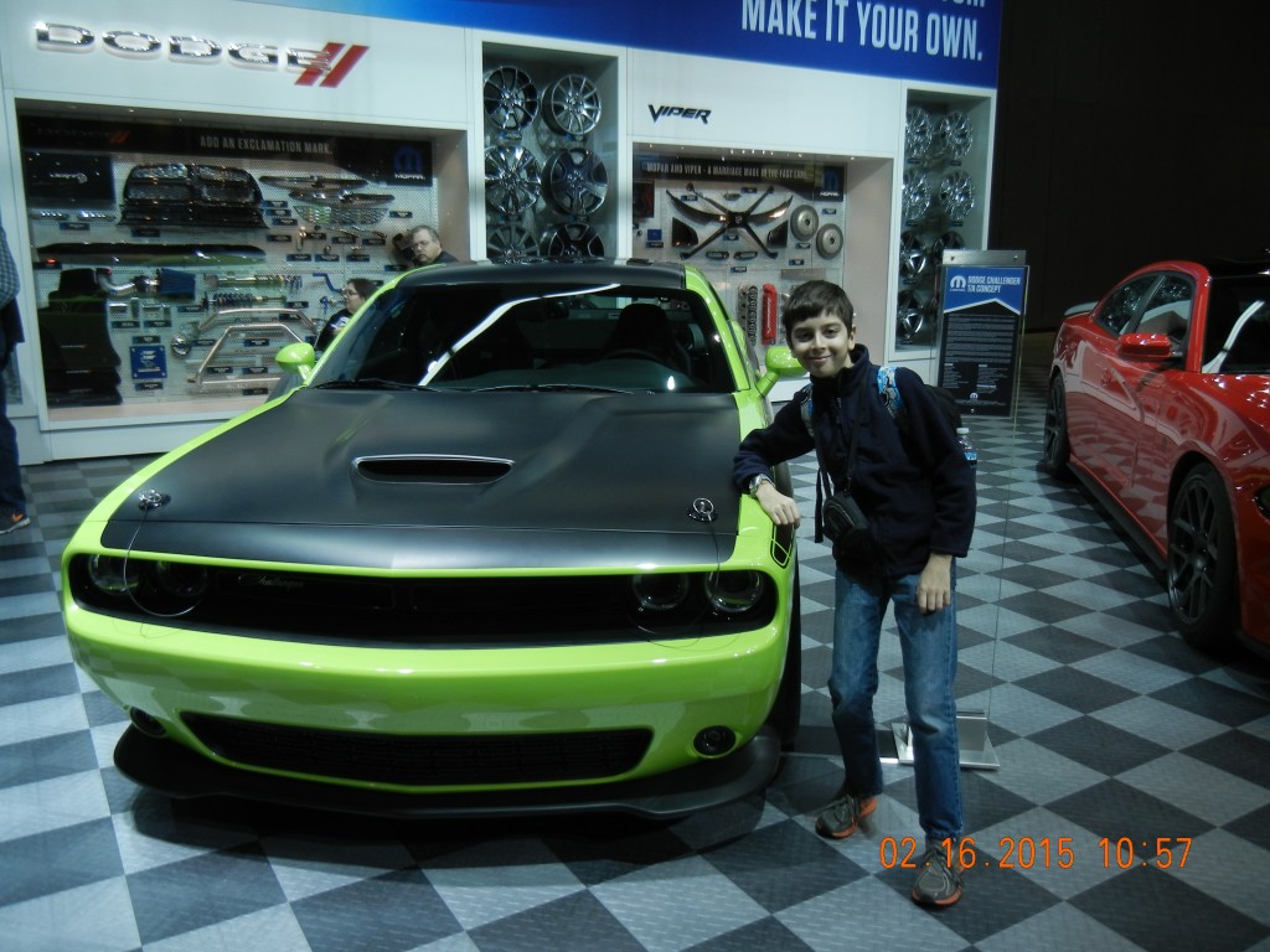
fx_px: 1101
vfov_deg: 46.8
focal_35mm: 30
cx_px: 635
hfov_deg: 60.0
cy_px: 476
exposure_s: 1/92.1
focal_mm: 5.4
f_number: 3.5
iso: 160
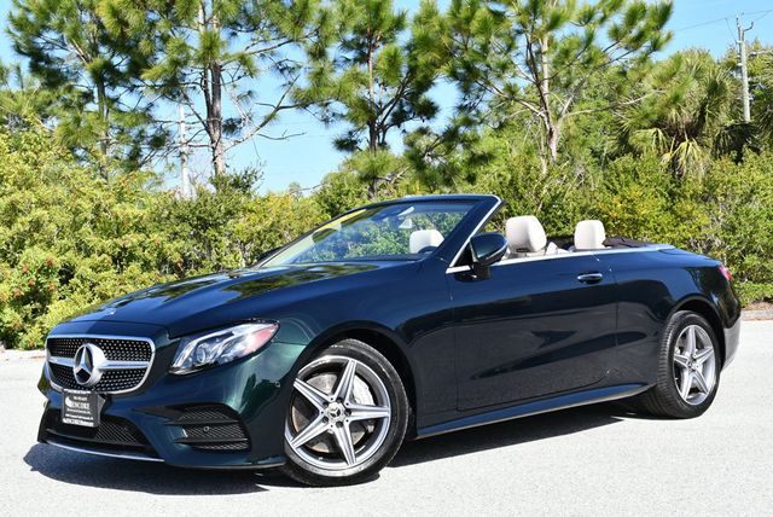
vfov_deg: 26.0
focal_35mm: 52
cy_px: 258
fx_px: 1118
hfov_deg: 38.2
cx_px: 386
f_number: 8
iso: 180
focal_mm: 26
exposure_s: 1/250
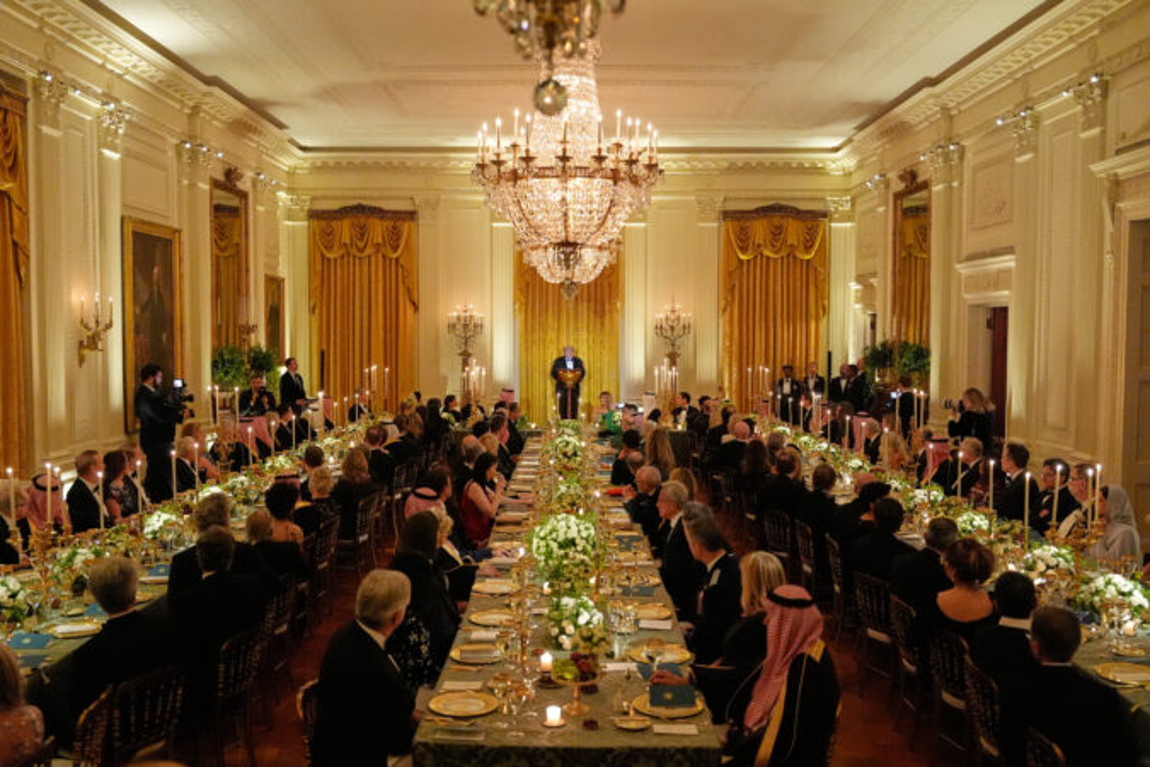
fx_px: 1086
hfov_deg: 55.8
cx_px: 575
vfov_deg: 38.9
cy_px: 384
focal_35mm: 34
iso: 6400
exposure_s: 1/100
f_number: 2.8
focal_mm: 34
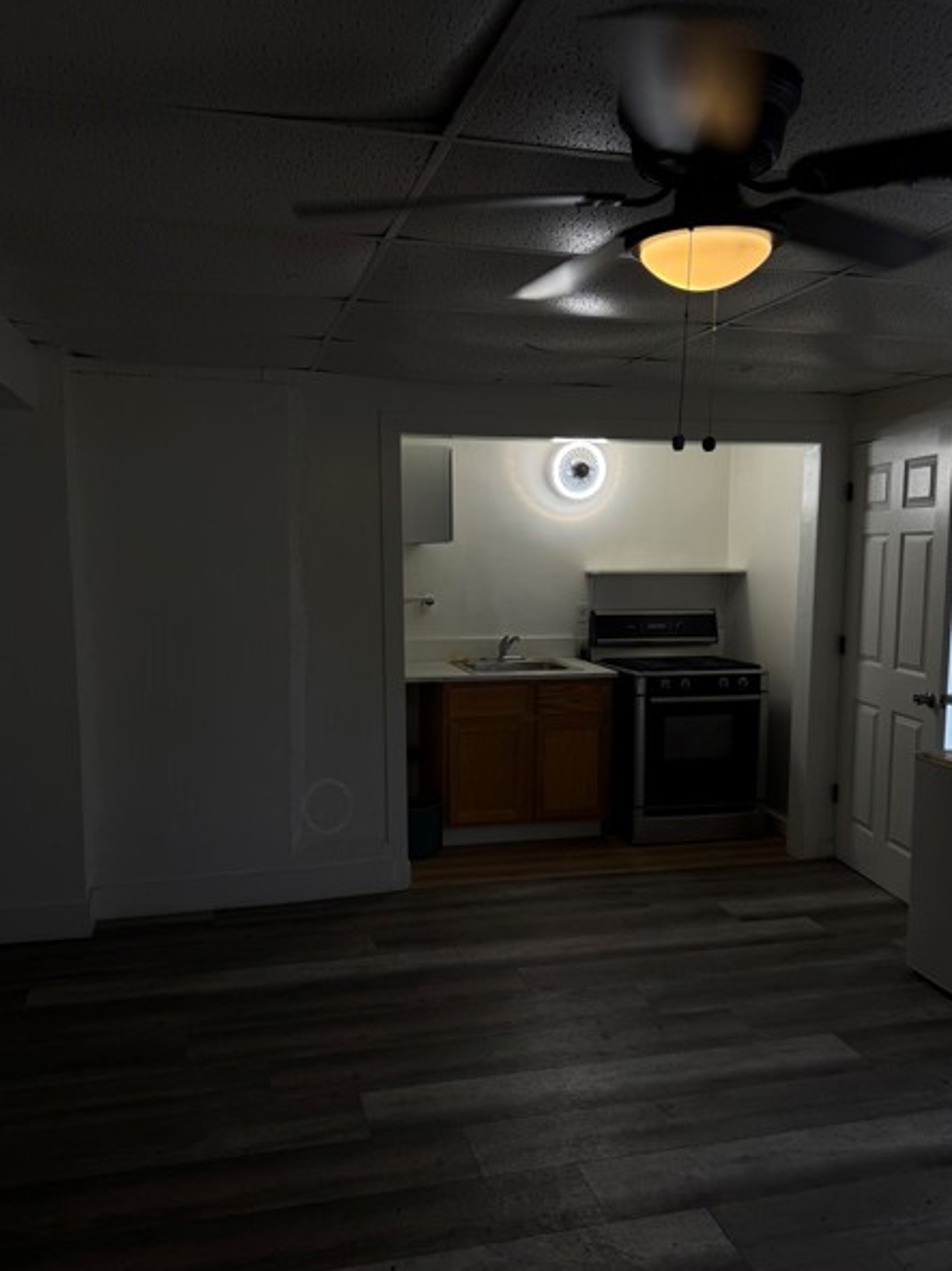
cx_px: 460
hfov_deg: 53.0
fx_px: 954
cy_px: 641
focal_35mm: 26
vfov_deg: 67.3
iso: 50
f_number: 1.78
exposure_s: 1/121
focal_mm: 6.76
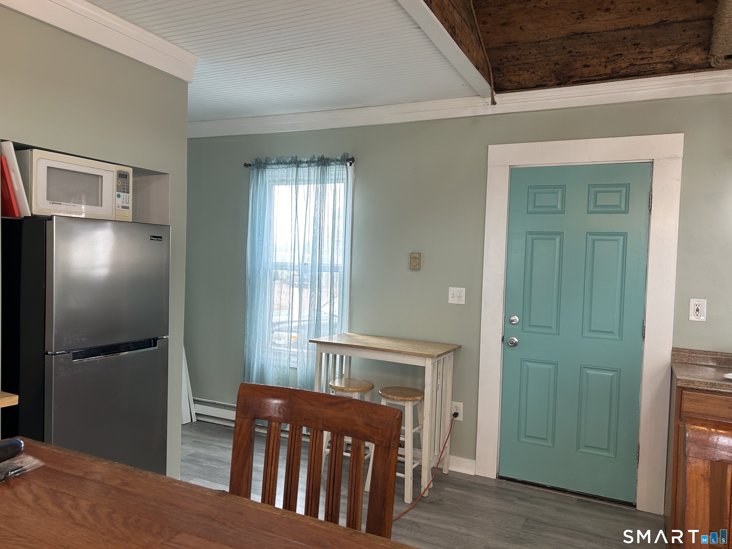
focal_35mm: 26
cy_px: 274
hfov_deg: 67.3
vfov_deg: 53.1
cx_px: 366
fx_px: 550
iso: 80
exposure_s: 1/60
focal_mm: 5.7
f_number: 1.5
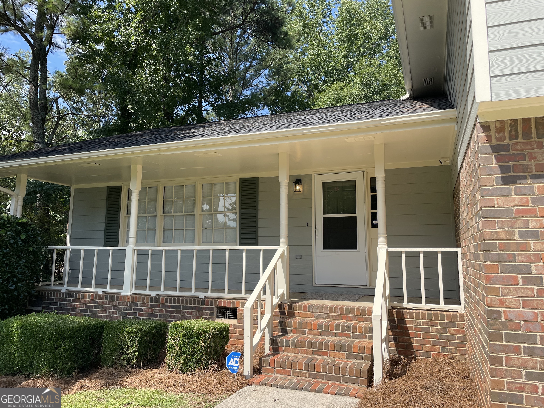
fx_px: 409
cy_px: 204
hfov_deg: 67.3
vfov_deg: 53.1
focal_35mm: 26
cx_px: 272
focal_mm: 4.2
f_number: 1.6
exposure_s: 1/1742
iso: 32
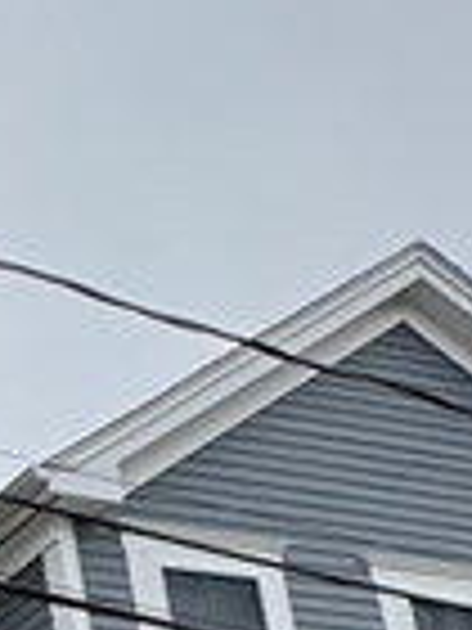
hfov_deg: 13.3
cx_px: -710
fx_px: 1400
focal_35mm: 77
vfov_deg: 20.5
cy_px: 1022
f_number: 2.2
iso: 40
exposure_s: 1/796
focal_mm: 2.22
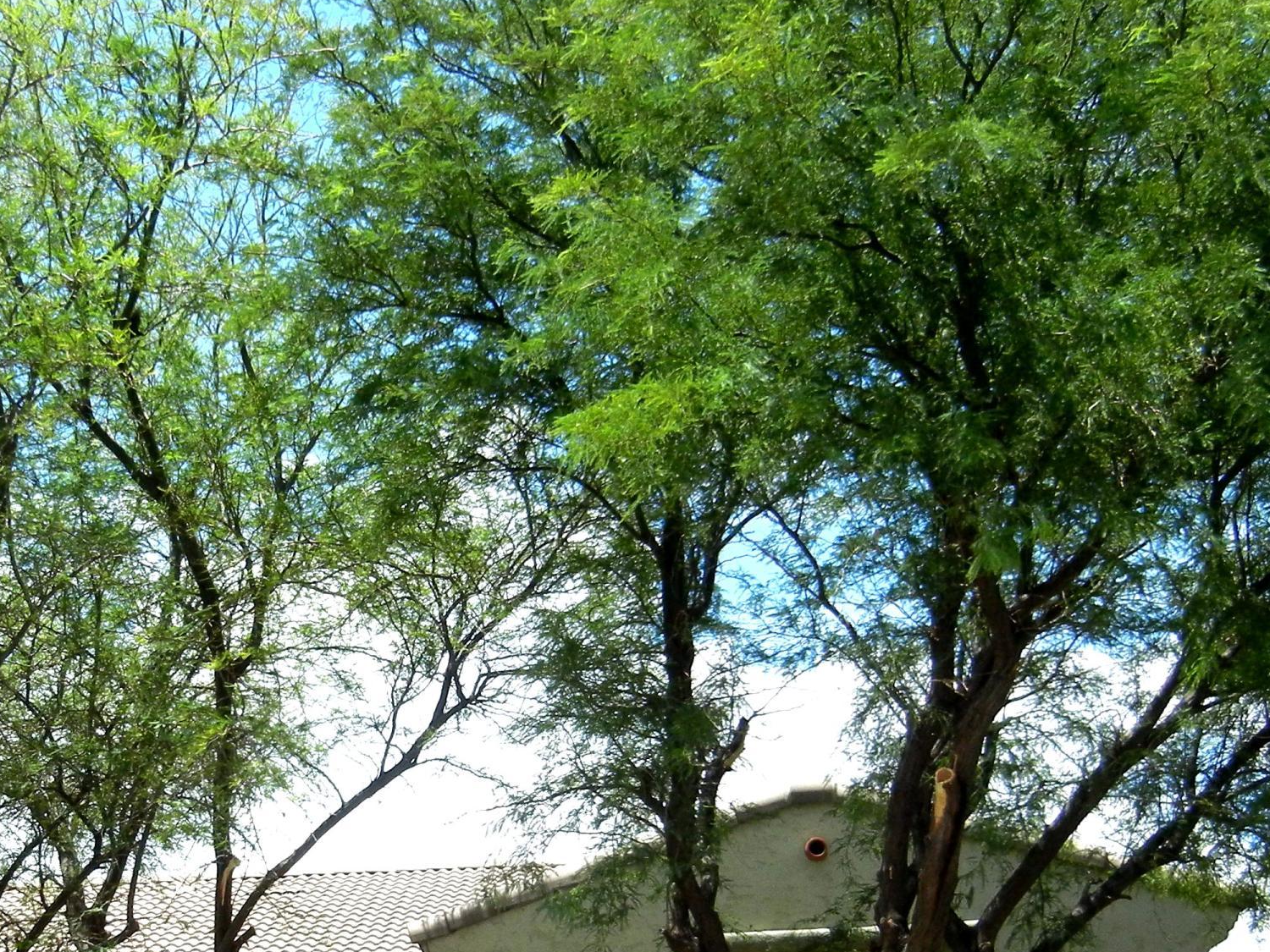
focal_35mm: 60
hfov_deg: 31.5
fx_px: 2201
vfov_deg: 24.1
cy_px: 739
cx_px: 293
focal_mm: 5.4
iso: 160
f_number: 7
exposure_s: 1/300
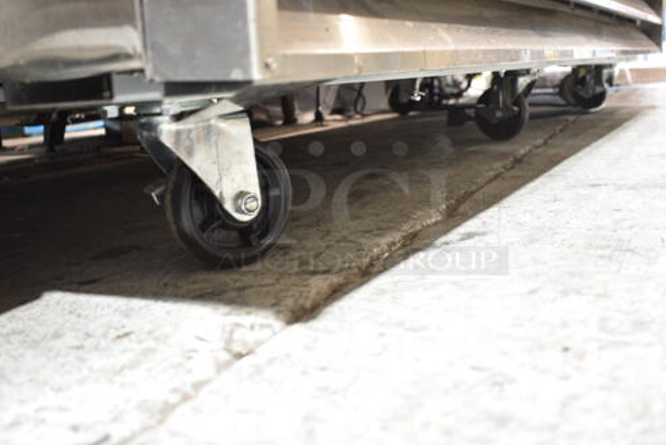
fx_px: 759
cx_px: 358
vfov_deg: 32.7
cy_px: 204
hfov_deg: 47.3
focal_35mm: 41
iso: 1000
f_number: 3.8
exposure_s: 1/30
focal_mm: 22
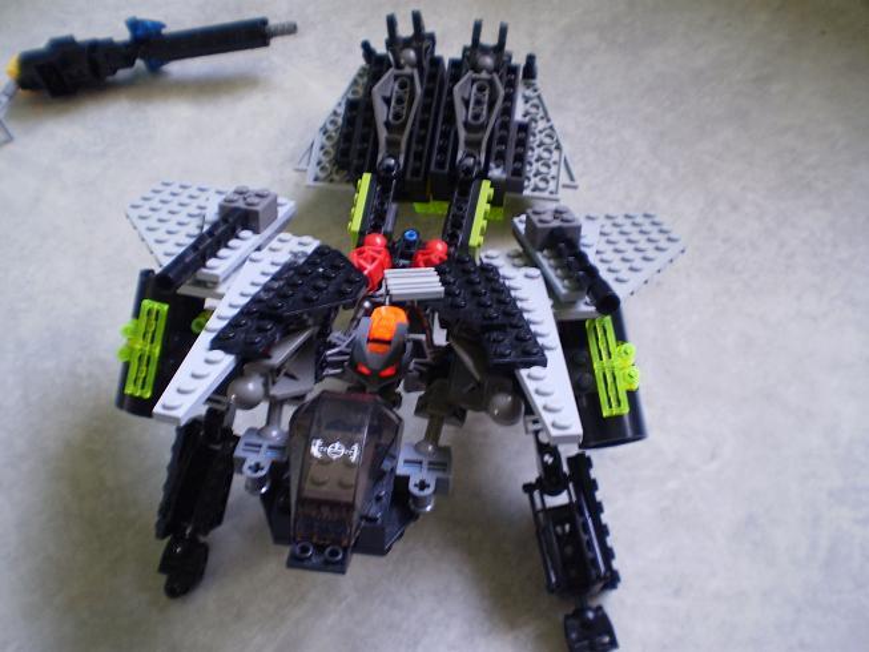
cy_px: 326
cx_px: 434
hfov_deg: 51.3
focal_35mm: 36
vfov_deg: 39.7
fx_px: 904
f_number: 3.1
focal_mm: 6.3
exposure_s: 1/10
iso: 125
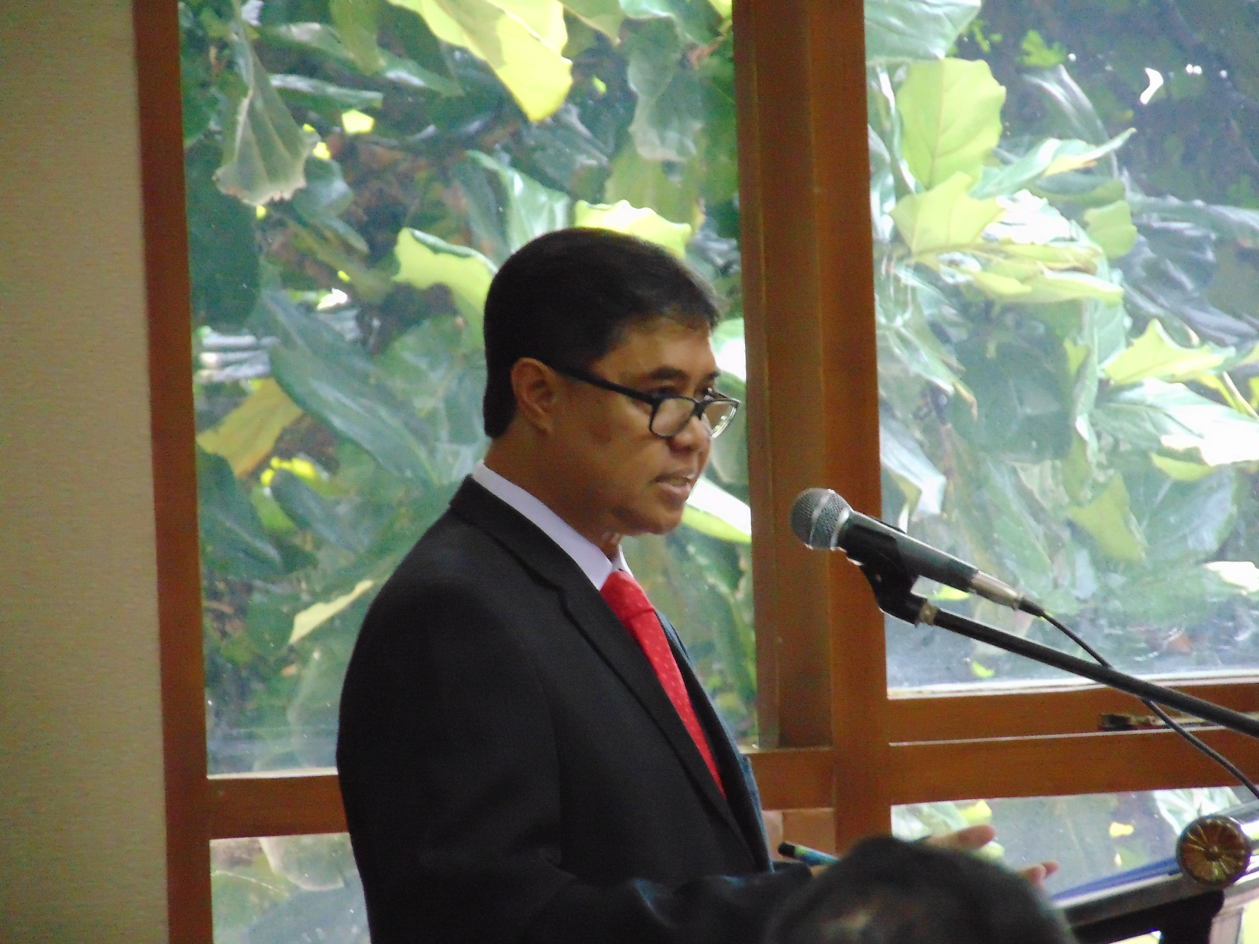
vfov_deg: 3.2
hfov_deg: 4.2
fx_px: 17021
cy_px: 472
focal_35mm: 468
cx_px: 630
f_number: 4.4
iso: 800
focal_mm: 84
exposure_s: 1/25
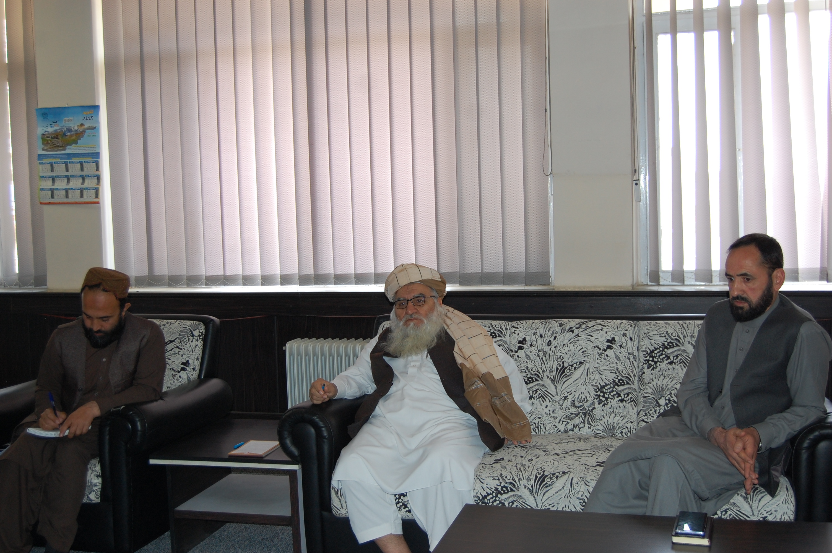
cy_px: 276
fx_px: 901
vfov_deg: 34.1
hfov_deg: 49.6
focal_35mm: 39
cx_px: 416
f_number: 4.2
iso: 400
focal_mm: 26
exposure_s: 1/60
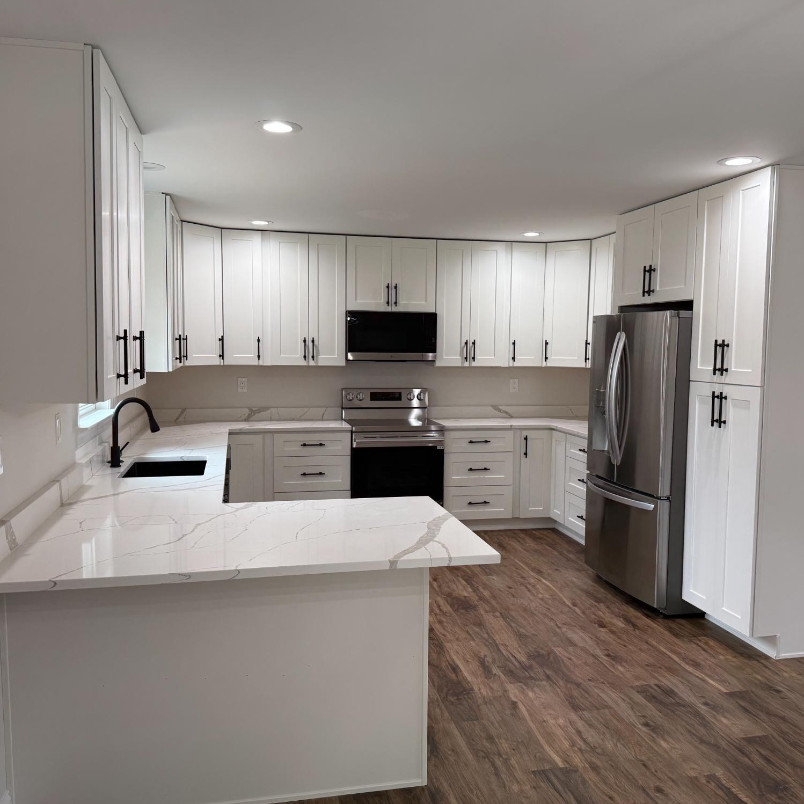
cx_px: 412
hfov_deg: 55.6
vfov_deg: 55.6
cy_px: 400
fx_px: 762
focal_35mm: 29
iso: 125
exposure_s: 1/120
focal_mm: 6.76
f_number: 1.78
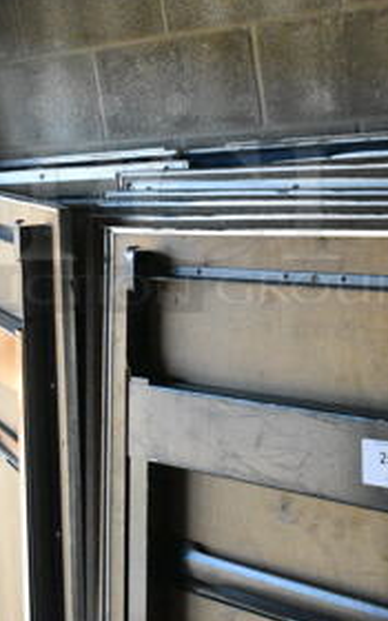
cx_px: 177
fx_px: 1015
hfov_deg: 21.6
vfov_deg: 33.6
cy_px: 195
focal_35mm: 60
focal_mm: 18
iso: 6400
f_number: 10
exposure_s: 1/400
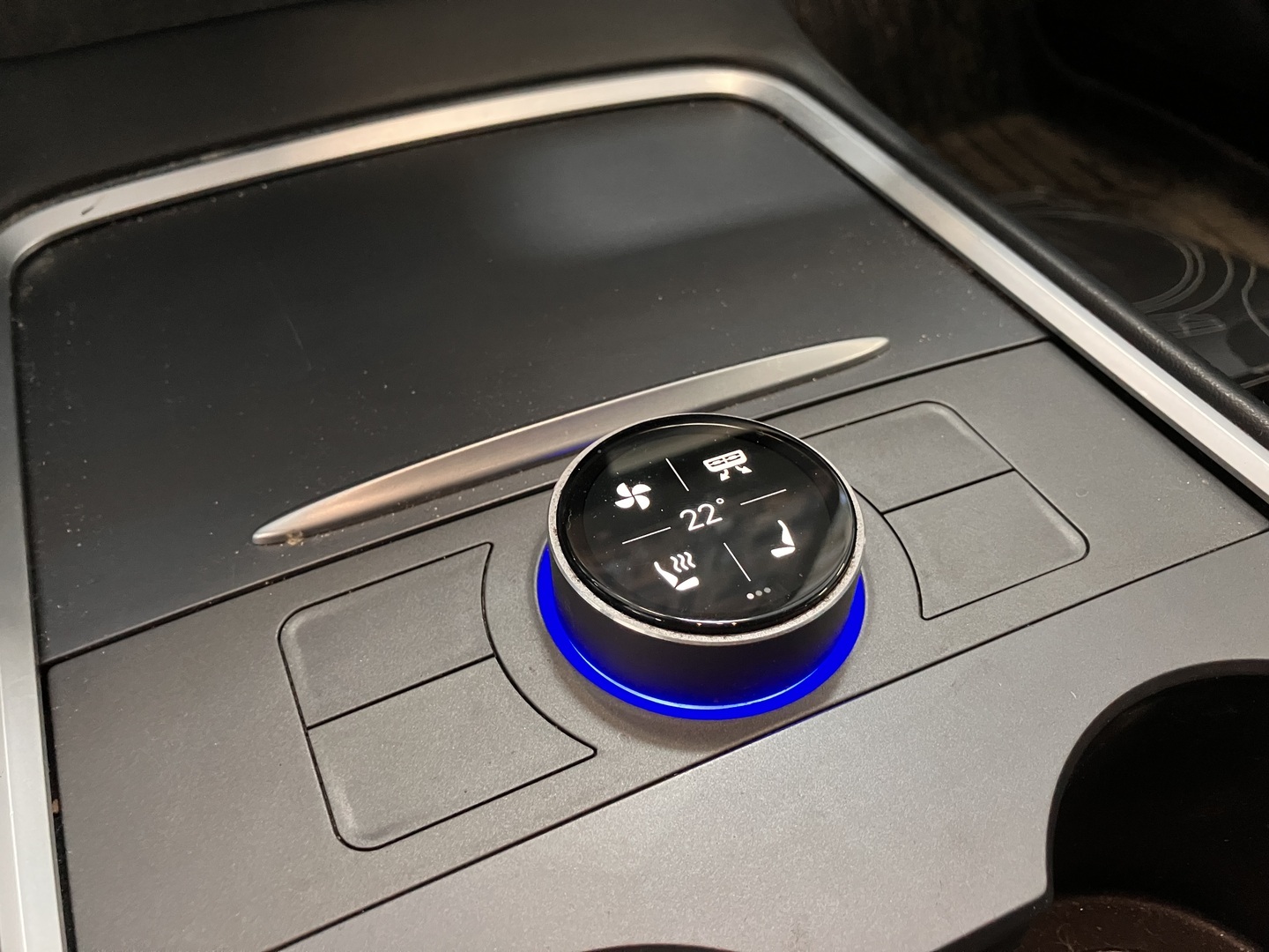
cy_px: 476
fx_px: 1026
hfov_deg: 63.4
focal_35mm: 28
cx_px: 634
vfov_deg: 49.7
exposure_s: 1/30
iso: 640
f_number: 1.8
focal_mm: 3.99
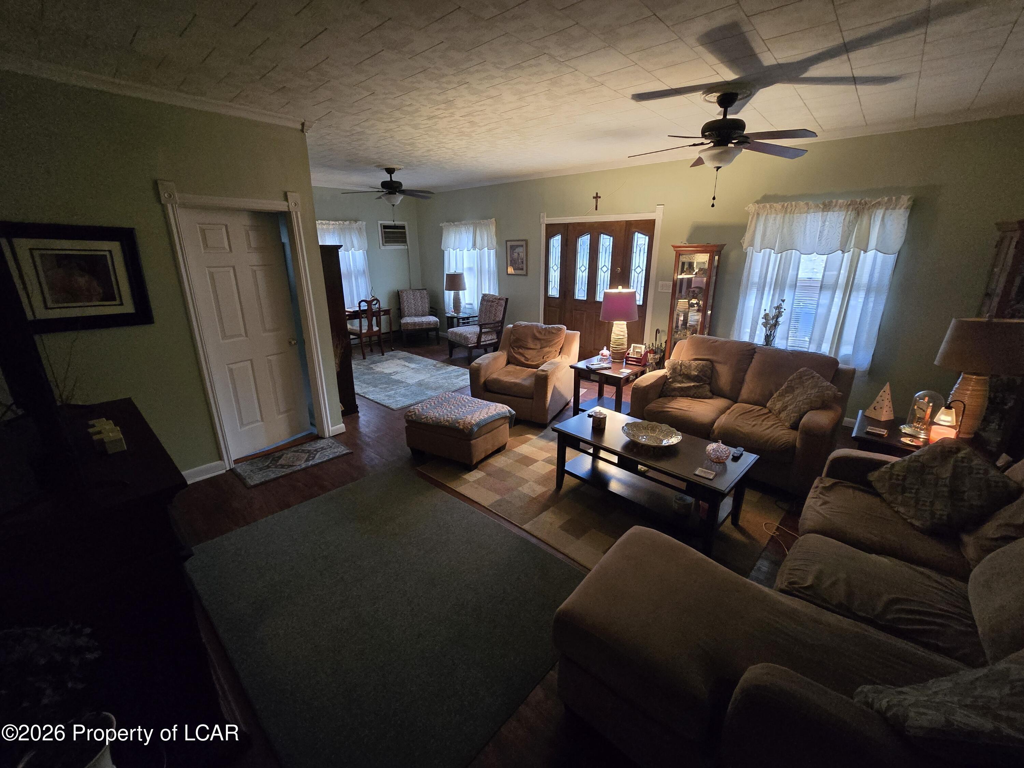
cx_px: 512
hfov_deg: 106.2
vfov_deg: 89.9
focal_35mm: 13
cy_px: 384
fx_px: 385
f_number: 2.2
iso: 1000
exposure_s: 1/60
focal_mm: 2.2
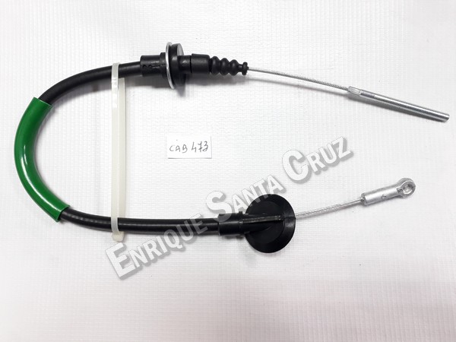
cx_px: 228
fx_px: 356
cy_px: 171
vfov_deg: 51.4
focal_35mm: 27
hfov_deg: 65.3
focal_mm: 3.6
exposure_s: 1/33
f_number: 1.9
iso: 125
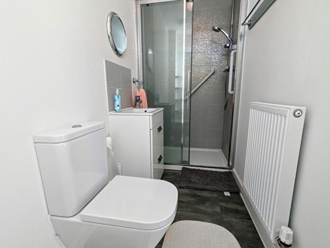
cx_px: 165
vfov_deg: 78.3
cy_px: 124
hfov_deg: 94.4
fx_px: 153
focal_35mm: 16
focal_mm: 2.35
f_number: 2.2
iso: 148
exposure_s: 1/50
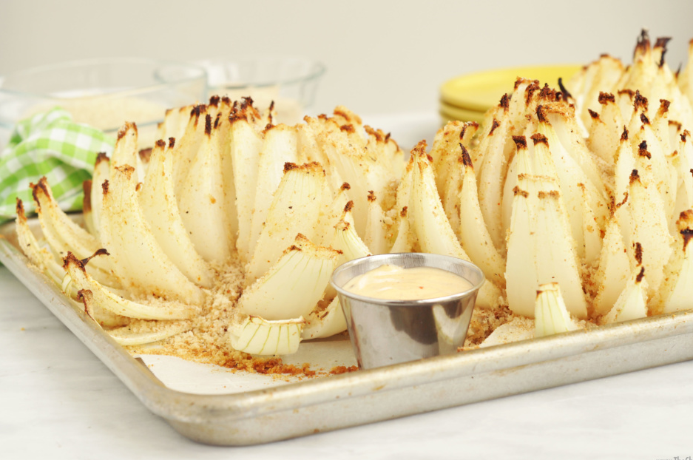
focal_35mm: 82
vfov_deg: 16.6
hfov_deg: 24.8
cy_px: 216
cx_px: 351
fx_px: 1576
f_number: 5.6
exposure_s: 1/100
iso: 200
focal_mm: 50
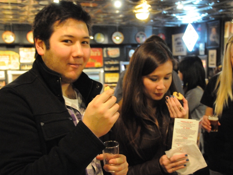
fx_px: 310
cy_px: 88
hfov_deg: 41.2
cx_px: 116
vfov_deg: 31.5
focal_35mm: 46
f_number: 4
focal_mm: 28
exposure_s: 1/20
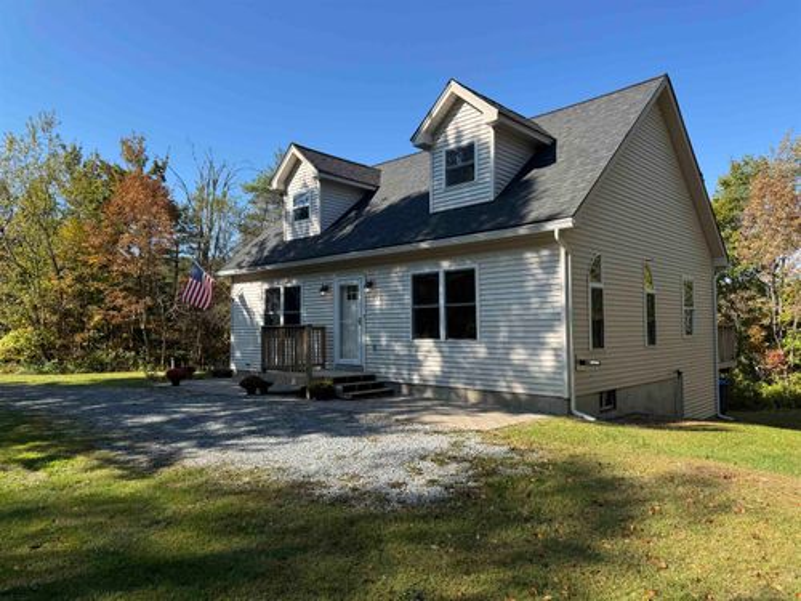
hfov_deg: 71.6
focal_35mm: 24
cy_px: 300
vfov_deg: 56.8
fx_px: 555
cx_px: 400
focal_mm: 6.76
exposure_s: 1/2041
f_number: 1.78
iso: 80
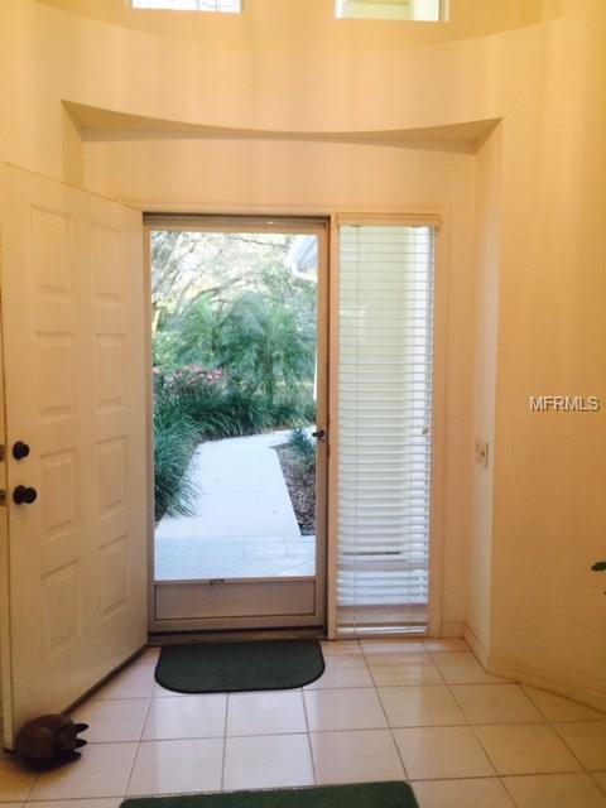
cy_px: 404
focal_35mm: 29
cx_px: 303
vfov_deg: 61.7
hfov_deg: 48.2
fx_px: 677
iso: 40
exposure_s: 1/30
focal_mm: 4.15
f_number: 2.2
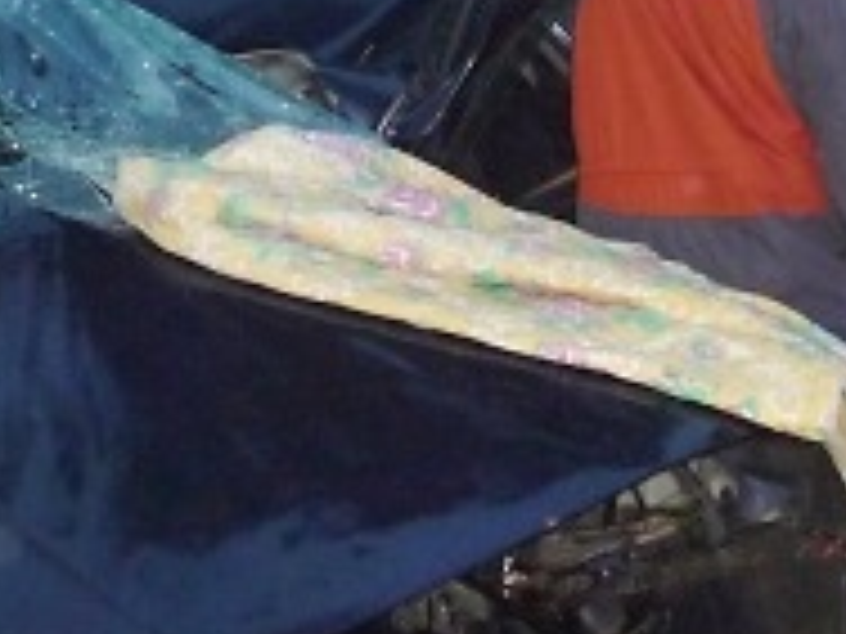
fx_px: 2395
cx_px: 288
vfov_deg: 15.1
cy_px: 261
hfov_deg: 20.0
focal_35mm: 98
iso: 250
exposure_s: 1/8
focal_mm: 4.5
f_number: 2.8
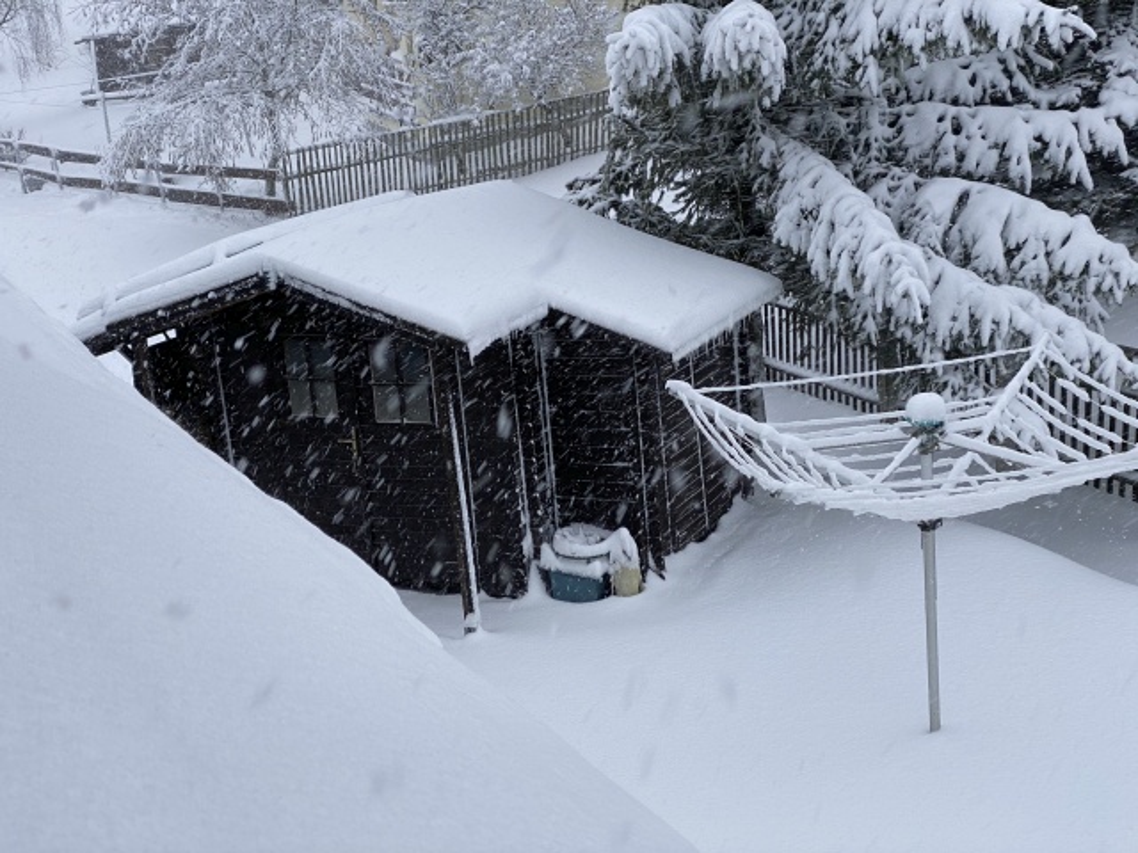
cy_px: 426
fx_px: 1709
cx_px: 569
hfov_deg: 36.8
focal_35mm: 52
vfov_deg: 28.0
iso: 20
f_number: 2
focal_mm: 6
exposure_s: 1/131
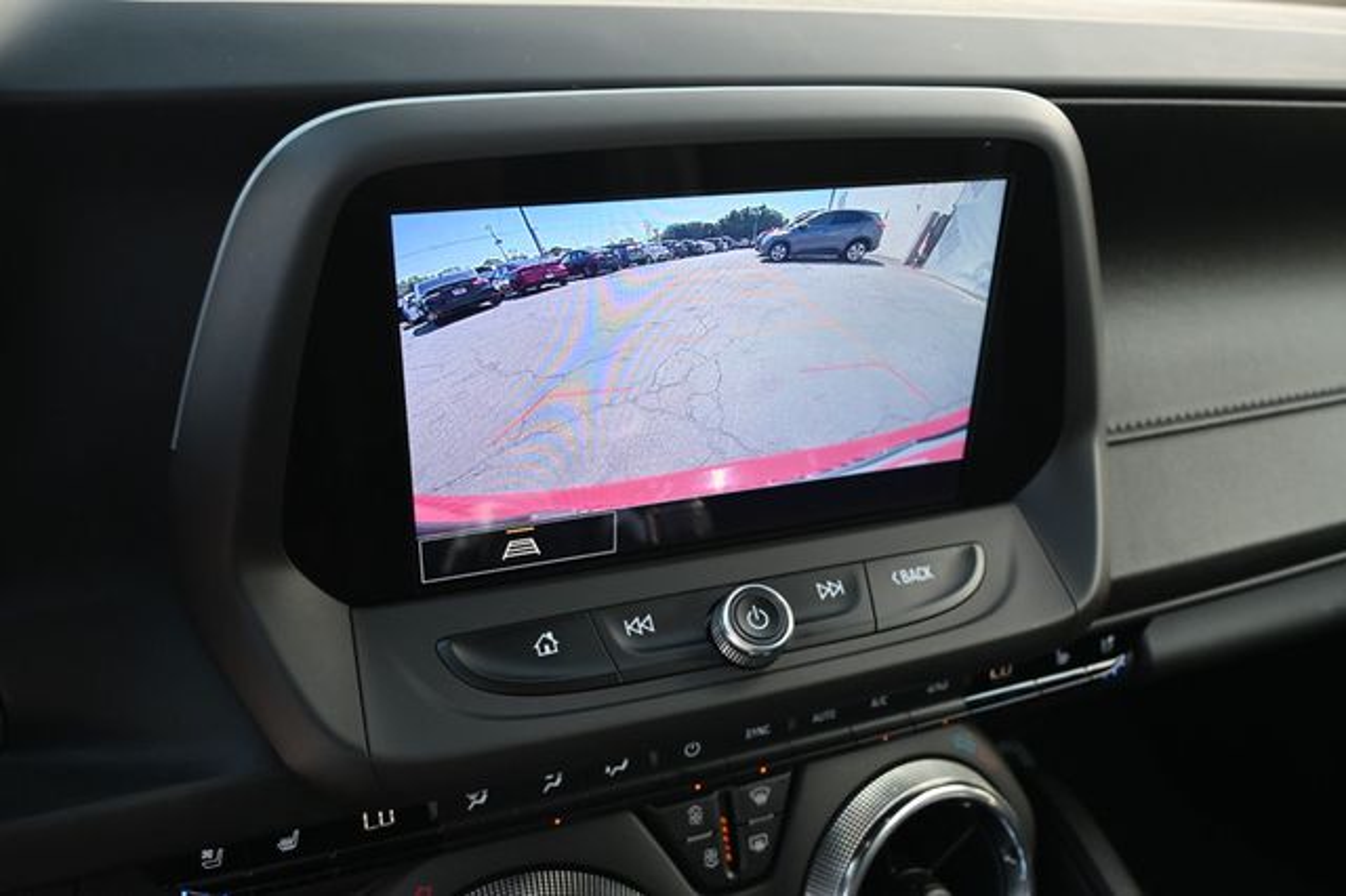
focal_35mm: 31
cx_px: 673
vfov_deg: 42.6
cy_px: 448
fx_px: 1149
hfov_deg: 60.7
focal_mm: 20.5
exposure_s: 1/125
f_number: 3.8
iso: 500
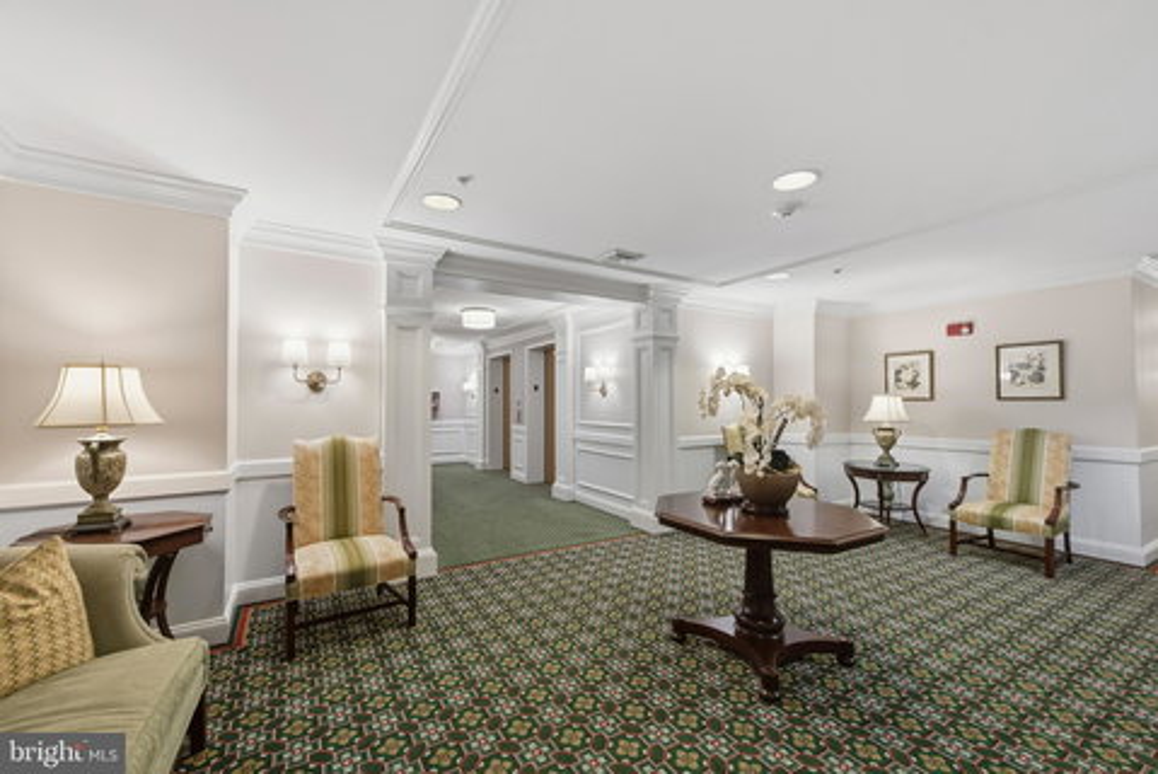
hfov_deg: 104.2
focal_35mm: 14
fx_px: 451
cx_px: 579
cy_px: 387
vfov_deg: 81.3
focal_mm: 14
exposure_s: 1/3
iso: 320
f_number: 11
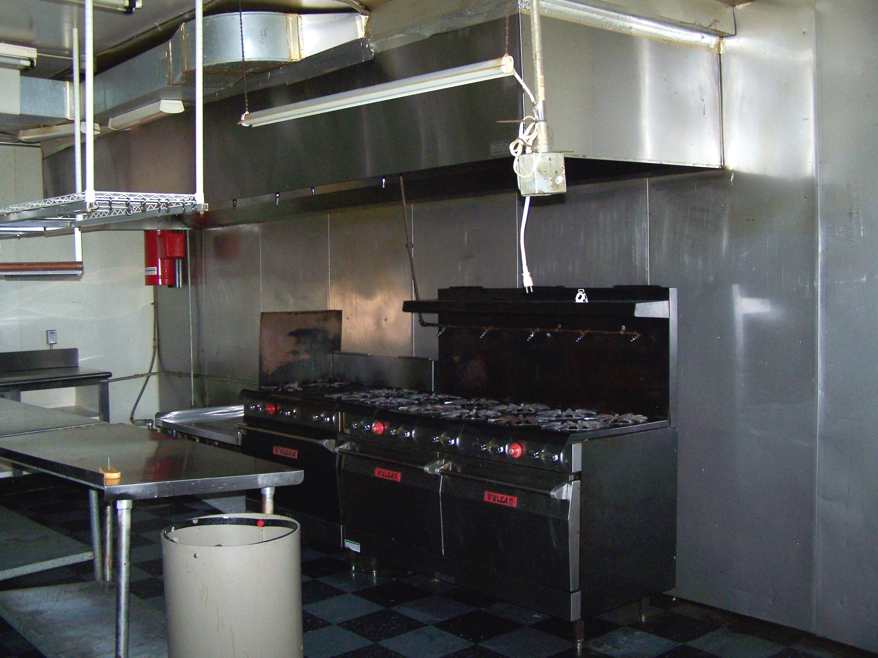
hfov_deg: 49.0
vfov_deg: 37.7
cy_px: 329
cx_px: 439
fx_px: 964
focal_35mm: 38
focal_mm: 6.3
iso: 160
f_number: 2.8
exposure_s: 1/60
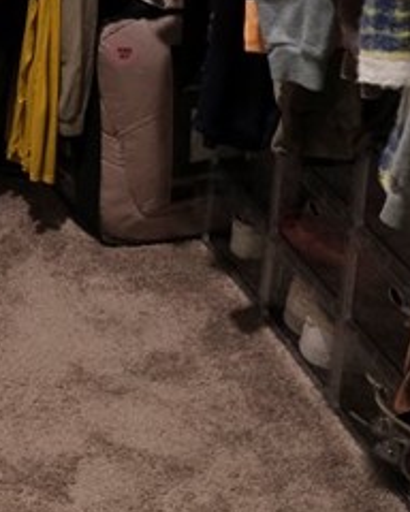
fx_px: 1395
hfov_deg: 14.7
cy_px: -131
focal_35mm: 92
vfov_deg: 19.4
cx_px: -322
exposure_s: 1/30
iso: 2000
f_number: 3.5
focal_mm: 15
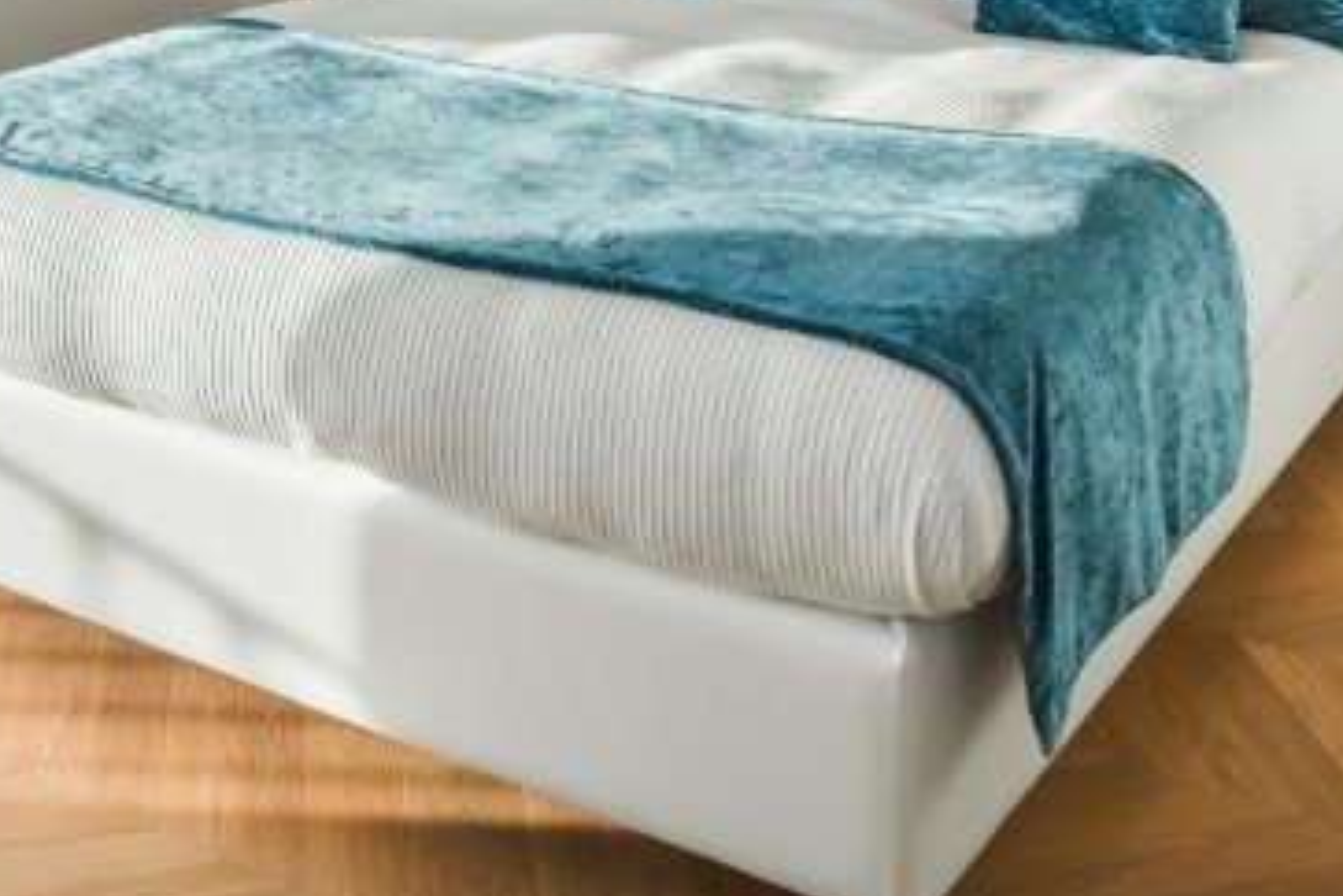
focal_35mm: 55
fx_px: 2038
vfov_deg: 20.6
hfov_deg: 36.2
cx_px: 847
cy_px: -500
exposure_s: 1/4000
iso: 640
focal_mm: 17.2
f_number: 8
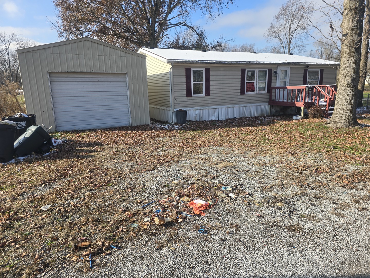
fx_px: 246
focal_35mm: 23
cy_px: 139
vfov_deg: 58.9
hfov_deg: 73.9
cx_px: 185
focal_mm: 6.3
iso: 12
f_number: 1.7
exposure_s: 1/522
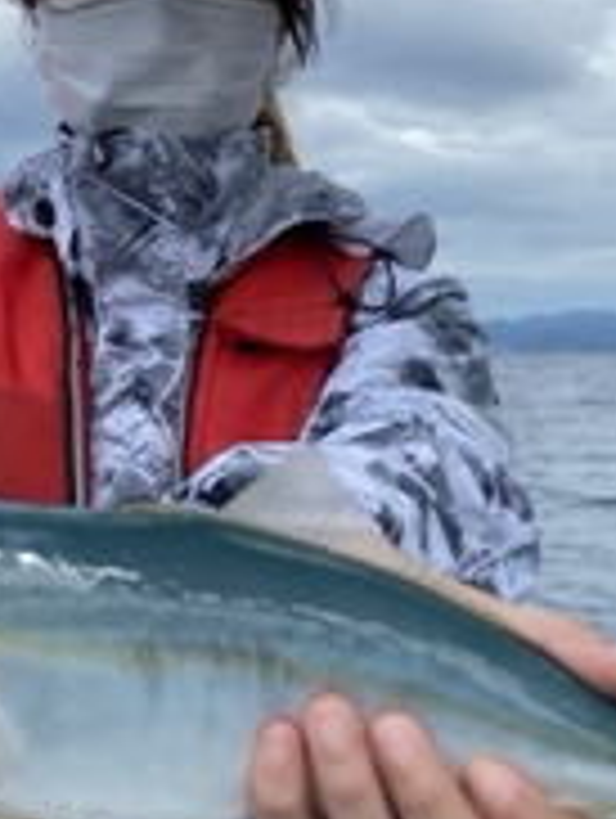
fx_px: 1349
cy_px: 585
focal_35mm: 57
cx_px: 211
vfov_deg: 33.3
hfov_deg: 25.6
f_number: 1.8
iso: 32
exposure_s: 1/2571
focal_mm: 4.25
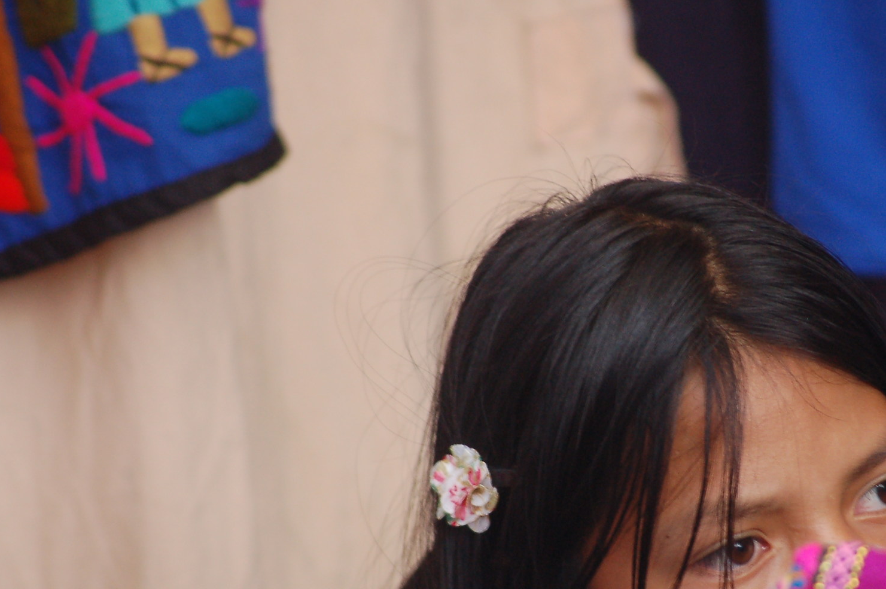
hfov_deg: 4.2
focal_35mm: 486
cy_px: 444
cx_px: 676
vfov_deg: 2.8
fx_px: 11951
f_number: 5.6
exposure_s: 1/125
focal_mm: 200
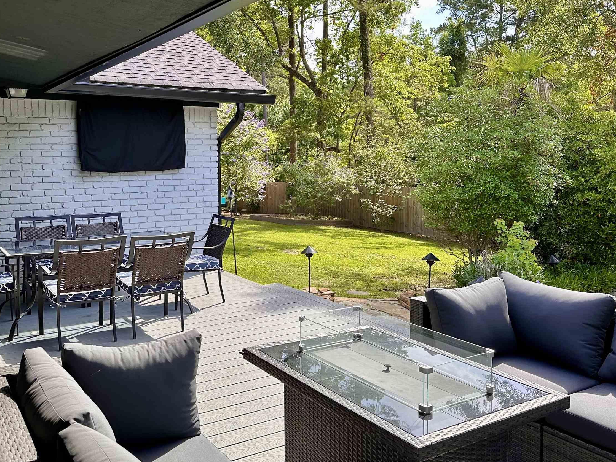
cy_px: 196
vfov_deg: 42.8
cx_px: 261
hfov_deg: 55.1
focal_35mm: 33
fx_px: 587
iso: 80
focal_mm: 6.86
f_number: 1.78
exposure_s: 1/1009
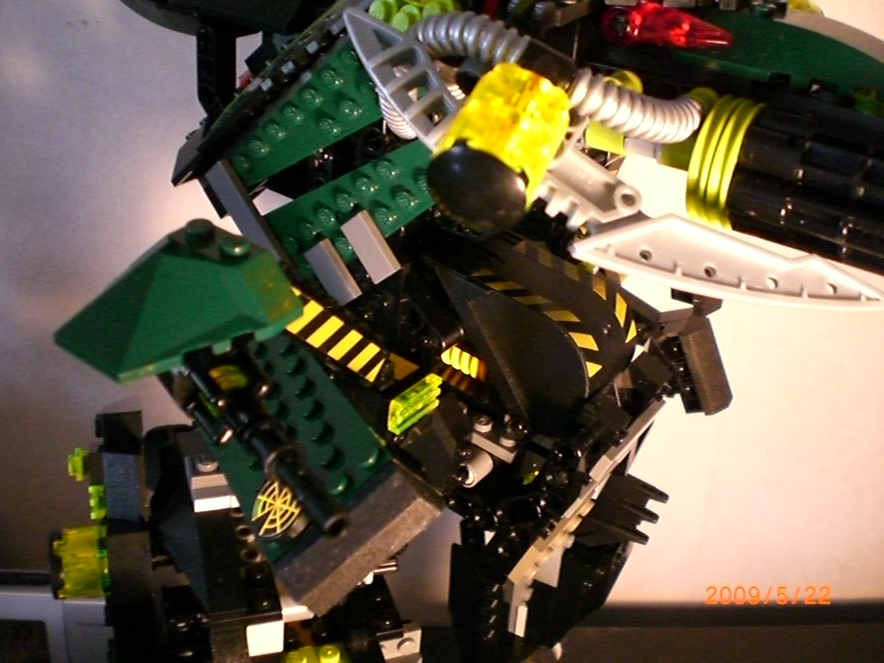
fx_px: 970
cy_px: 332
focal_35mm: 38
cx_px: 442
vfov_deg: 37.7
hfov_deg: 49.0
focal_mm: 6.3
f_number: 3.1
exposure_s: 1/60
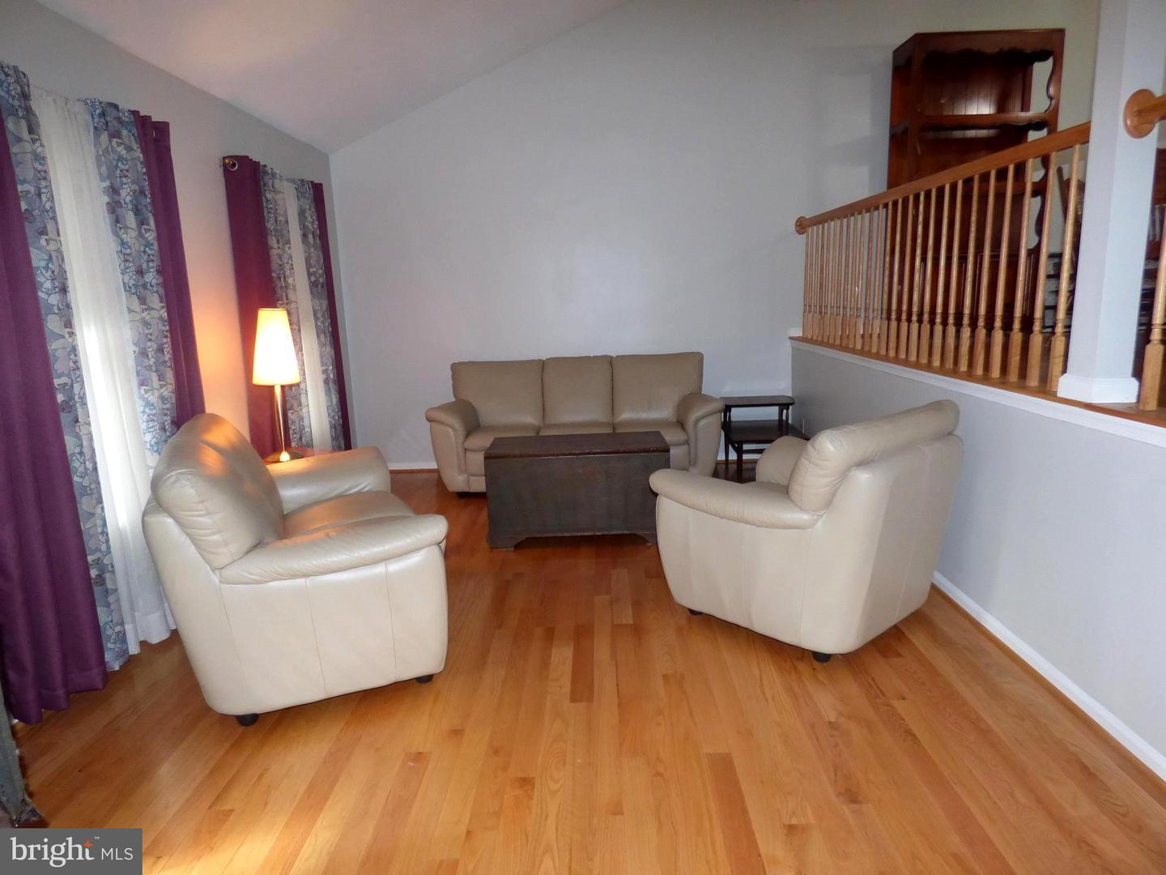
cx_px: 583
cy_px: 438
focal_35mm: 20
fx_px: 674
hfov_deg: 81.7
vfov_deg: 66.0
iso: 320
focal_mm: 3.58
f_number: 2.8
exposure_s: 1/60
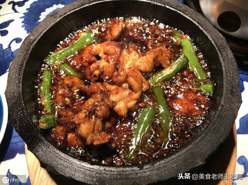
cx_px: 124
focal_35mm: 28
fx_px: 200
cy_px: 92
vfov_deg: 49.7
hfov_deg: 63.5
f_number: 1.8
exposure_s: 1/25
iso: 40
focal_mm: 3.99
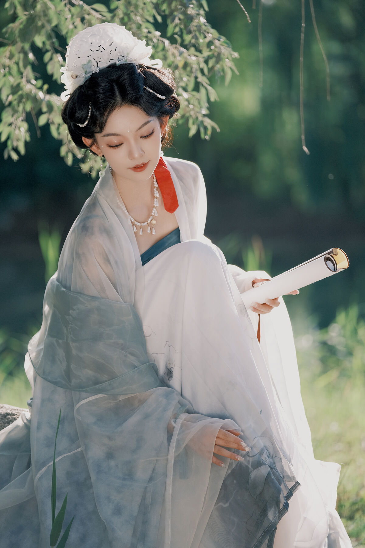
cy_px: 274
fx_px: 3072
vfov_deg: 10.2
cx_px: 182
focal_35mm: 202
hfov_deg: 6.8
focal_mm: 134.4
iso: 400
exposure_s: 1/1000
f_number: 2.8
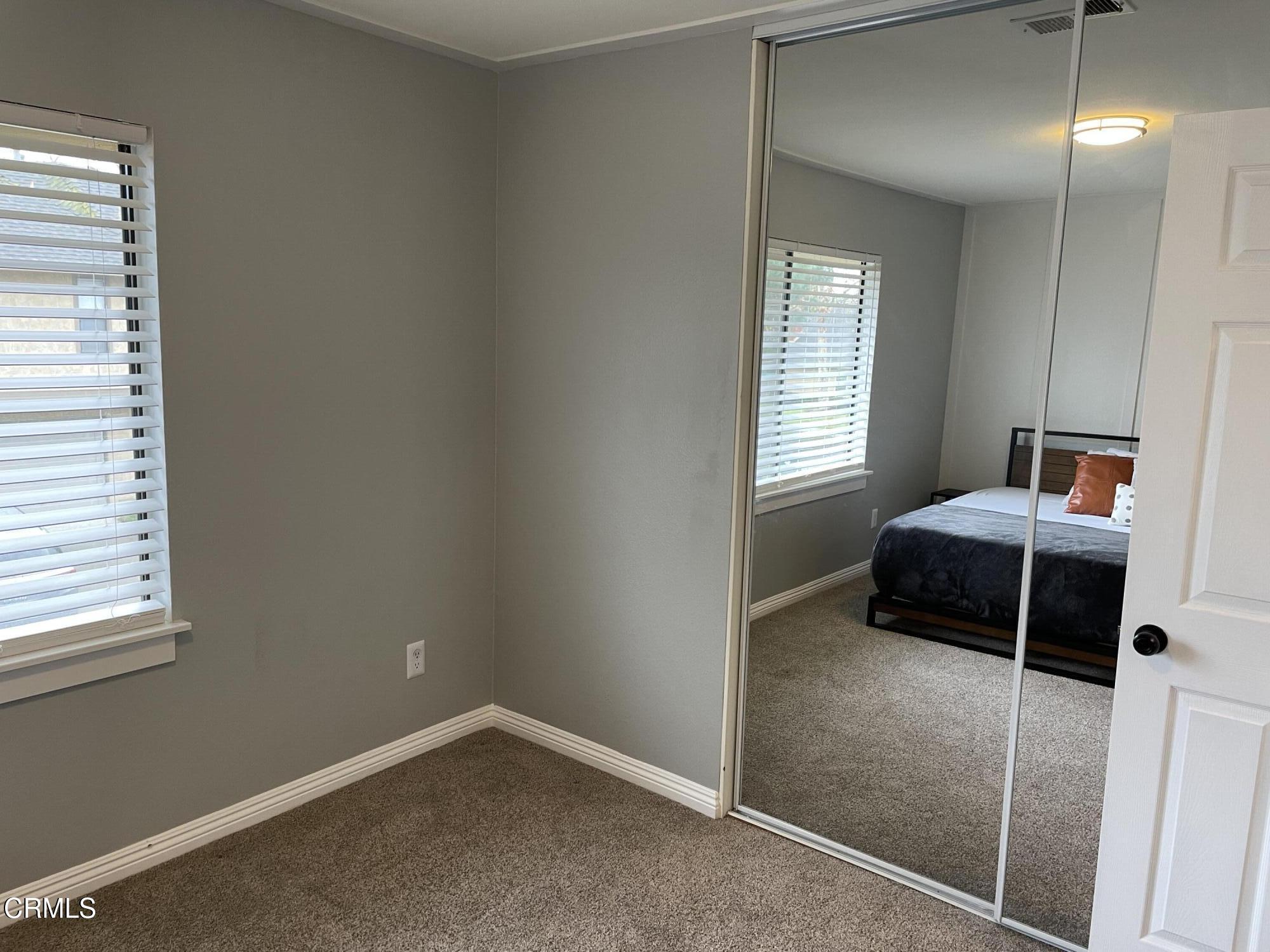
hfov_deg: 67.3
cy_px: 476
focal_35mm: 26
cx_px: 635
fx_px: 954
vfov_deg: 53.1
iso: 80
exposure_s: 1/60
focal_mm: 4.2
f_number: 1.6
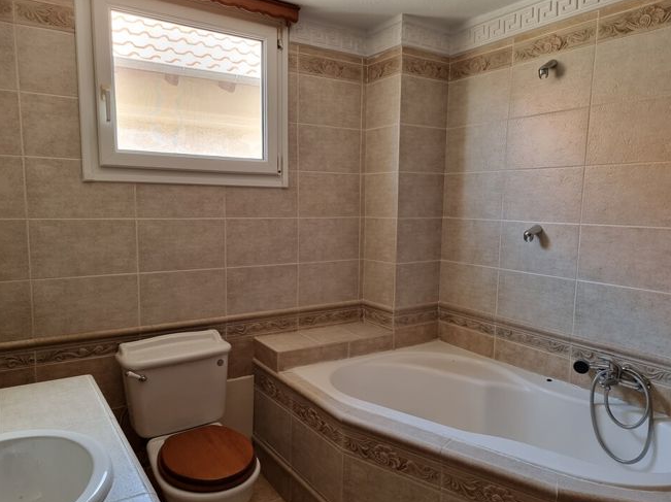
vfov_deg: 53.0
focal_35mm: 26
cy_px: 252
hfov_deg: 67.3
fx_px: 504
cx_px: 326
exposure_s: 1/120
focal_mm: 6.7
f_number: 1.8
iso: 250
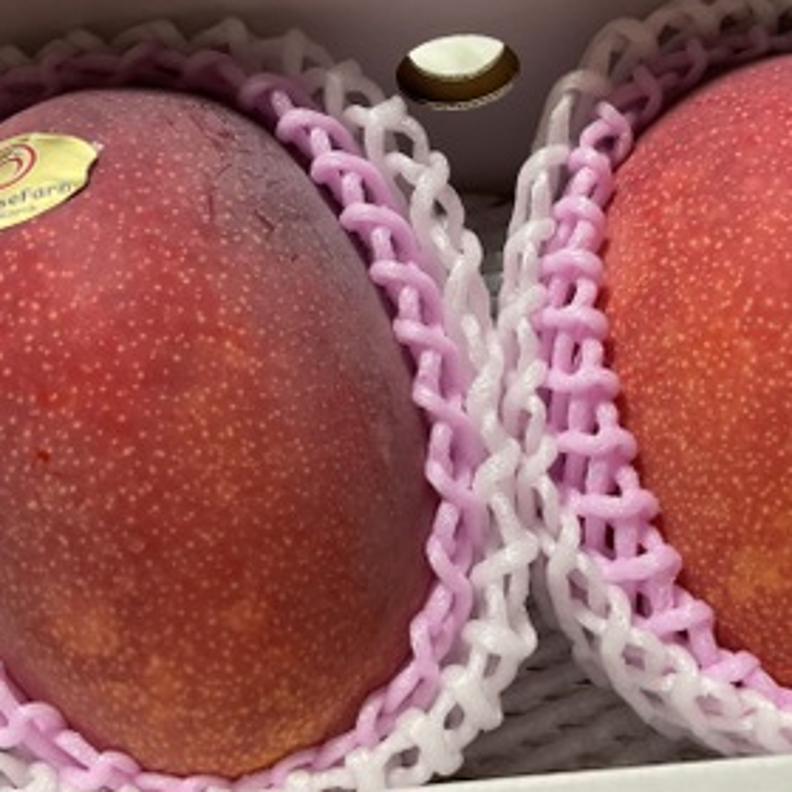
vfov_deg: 38.3
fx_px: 1139
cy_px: 393
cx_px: 458
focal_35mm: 44
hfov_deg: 38.2
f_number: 1.8
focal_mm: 3
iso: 80
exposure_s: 1/60
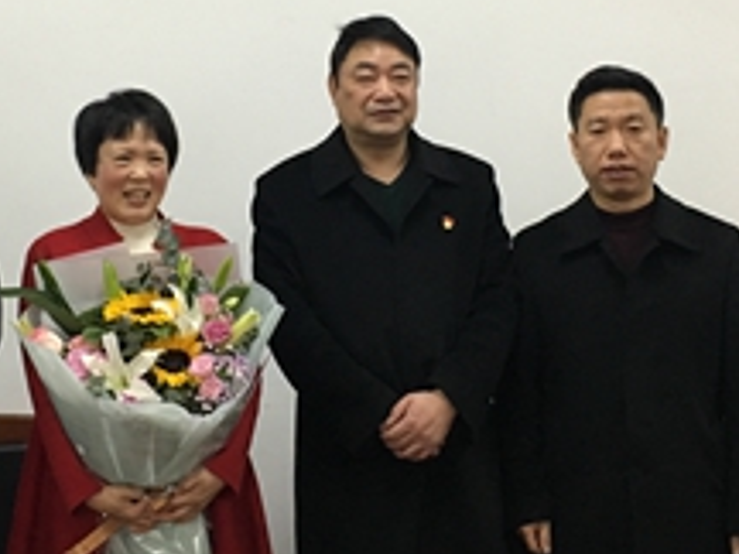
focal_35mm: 67
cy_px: 176
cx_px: 281
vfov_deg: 21.8
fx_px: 1430
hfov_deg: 28.9
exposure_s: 1/33
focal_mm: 4.15
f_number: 2.2
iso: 200
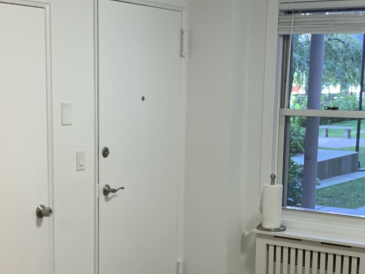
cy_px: 203
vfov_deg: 21.4
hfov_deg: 28.5
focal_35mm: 68
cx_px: 154
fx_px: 717
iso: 125
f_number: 1.8
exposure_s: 1/60
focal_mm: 4.25
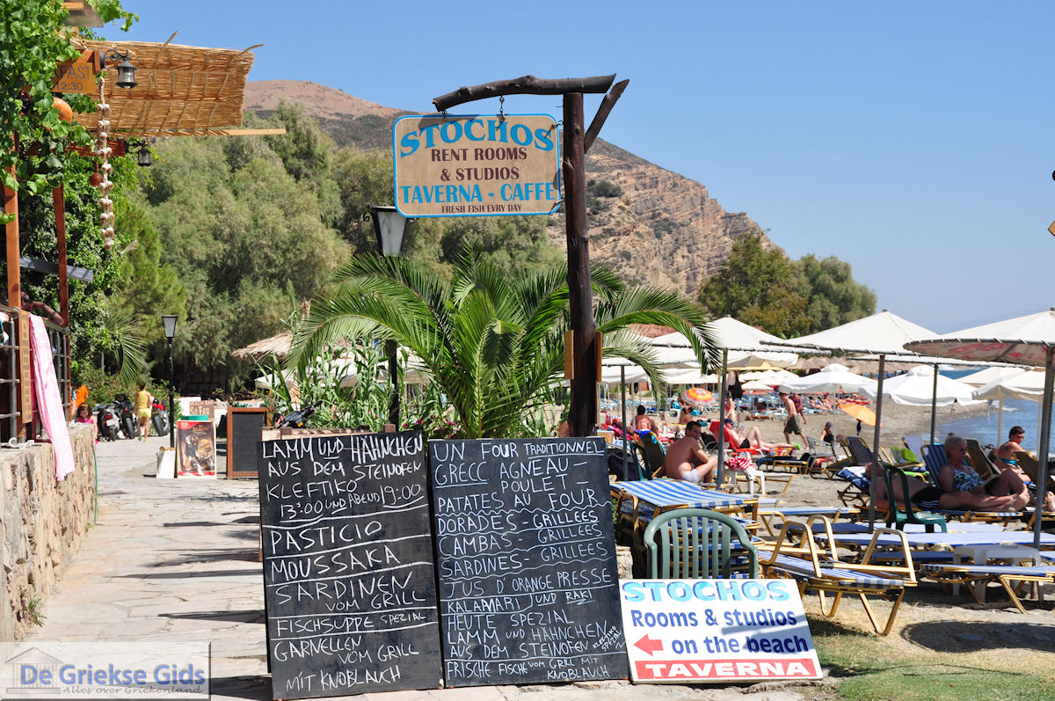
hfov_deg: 28.1
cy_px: 350
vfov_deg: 18.9
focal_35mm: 72
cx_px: 528
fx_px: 2107
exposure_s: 1/500
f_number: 9
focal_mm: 48
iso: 200
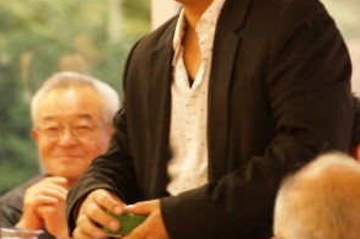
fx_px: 4607
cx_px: 190
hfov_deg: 4.5
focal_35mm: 461
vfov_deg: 3.0
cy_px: 79
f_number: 6.3
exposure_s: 1/25
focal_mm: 150
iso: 3200
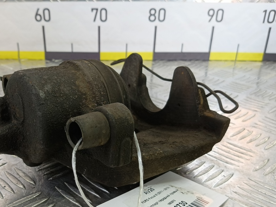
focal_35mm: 30
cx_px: 102
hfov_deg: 59.1
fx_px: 239
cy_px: 130
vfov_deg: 46.4
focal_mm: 4.11
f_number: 1.6
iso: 108
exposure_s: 1/50
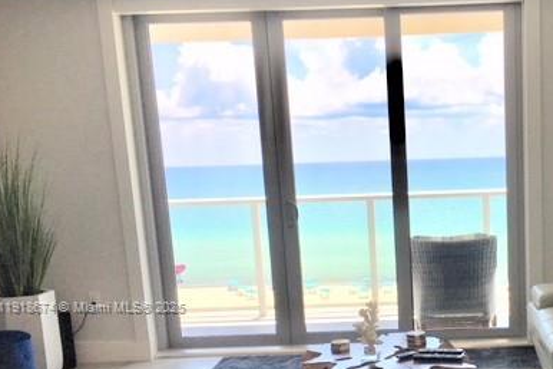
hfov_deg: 38.1
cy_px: 309
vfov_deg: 26.3
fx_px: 768
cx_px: 444
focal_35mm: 50
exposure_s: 1/371
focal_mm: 4.15
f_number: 2.2
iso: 25
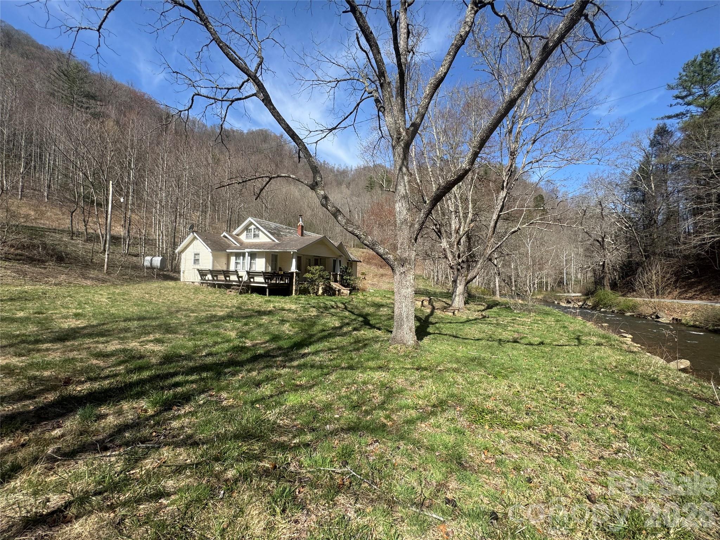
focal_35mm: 14
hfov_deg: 102.1
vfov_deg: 85.7
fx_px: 291
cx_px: 360
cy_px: 270
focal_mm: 2.22
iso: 40
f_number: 2.2
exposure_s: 1/1143
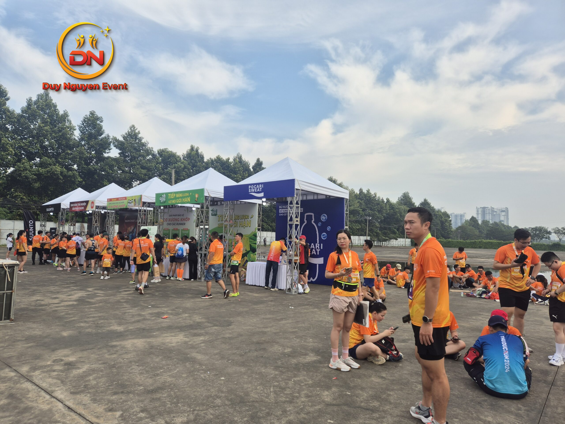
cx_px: 282
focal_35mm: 23
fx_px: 375
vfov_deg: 58.9
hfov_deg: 73.9
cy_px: 212
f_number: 1.8
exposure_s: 1/938
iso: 25
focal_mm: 5.4
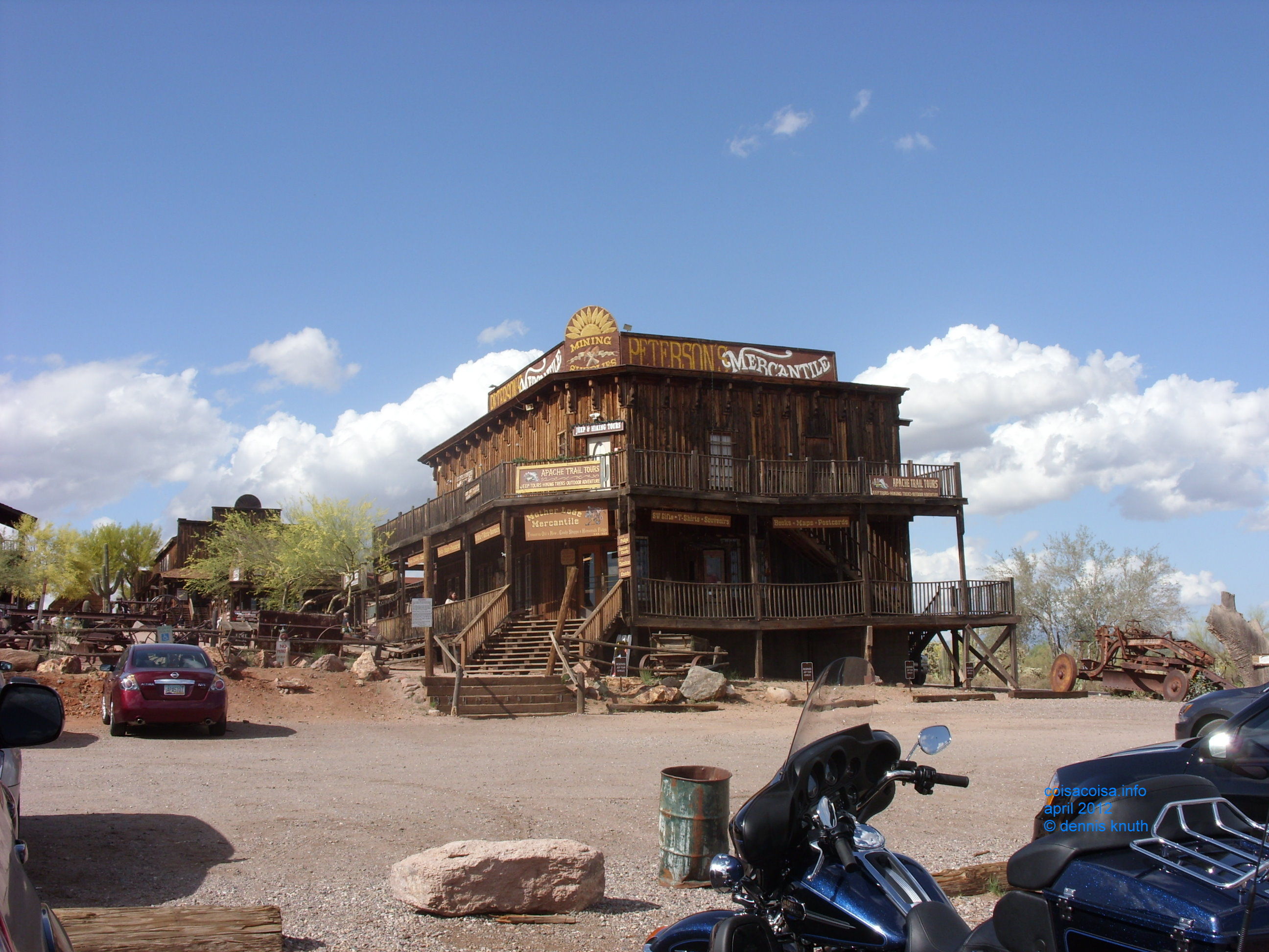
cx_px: 634
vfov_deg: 37.7
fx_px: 1393
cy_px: 476
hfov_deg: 49.0
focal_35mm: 38
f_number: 4.9
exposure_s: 1/500
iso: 50
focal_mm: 6.3
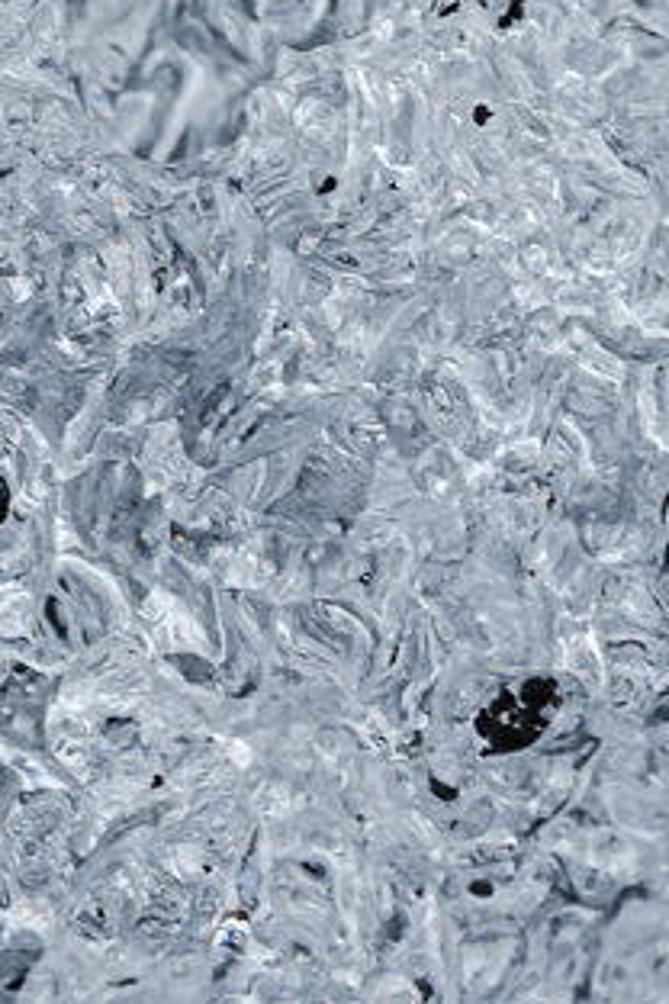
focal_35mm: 600
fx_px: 16724
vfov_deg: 3.4
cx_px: -1004
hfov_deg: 2.3
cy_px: -473
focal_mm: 78
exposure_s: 1/25
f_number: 10
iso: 50
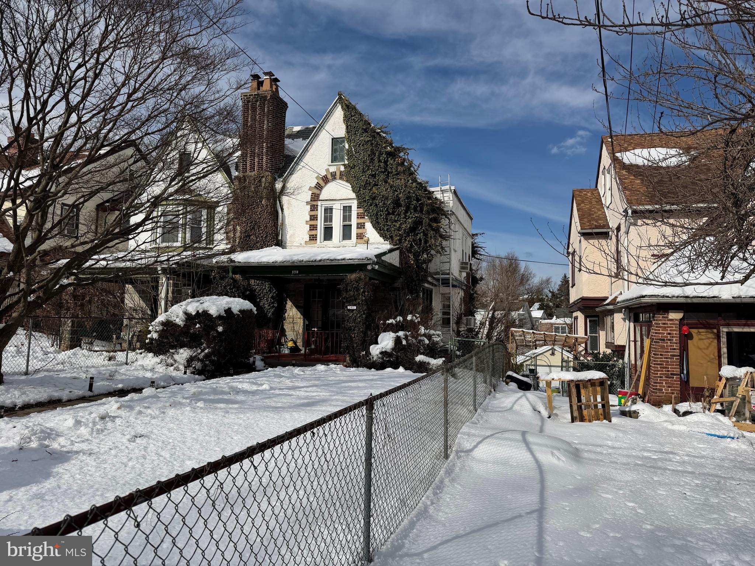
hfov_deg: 71.6
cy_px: 283
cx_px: 378
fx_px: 523
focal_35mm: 24
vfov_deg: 56.8
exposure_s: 1/14286
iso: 80
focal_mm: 6.76
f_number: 1.78
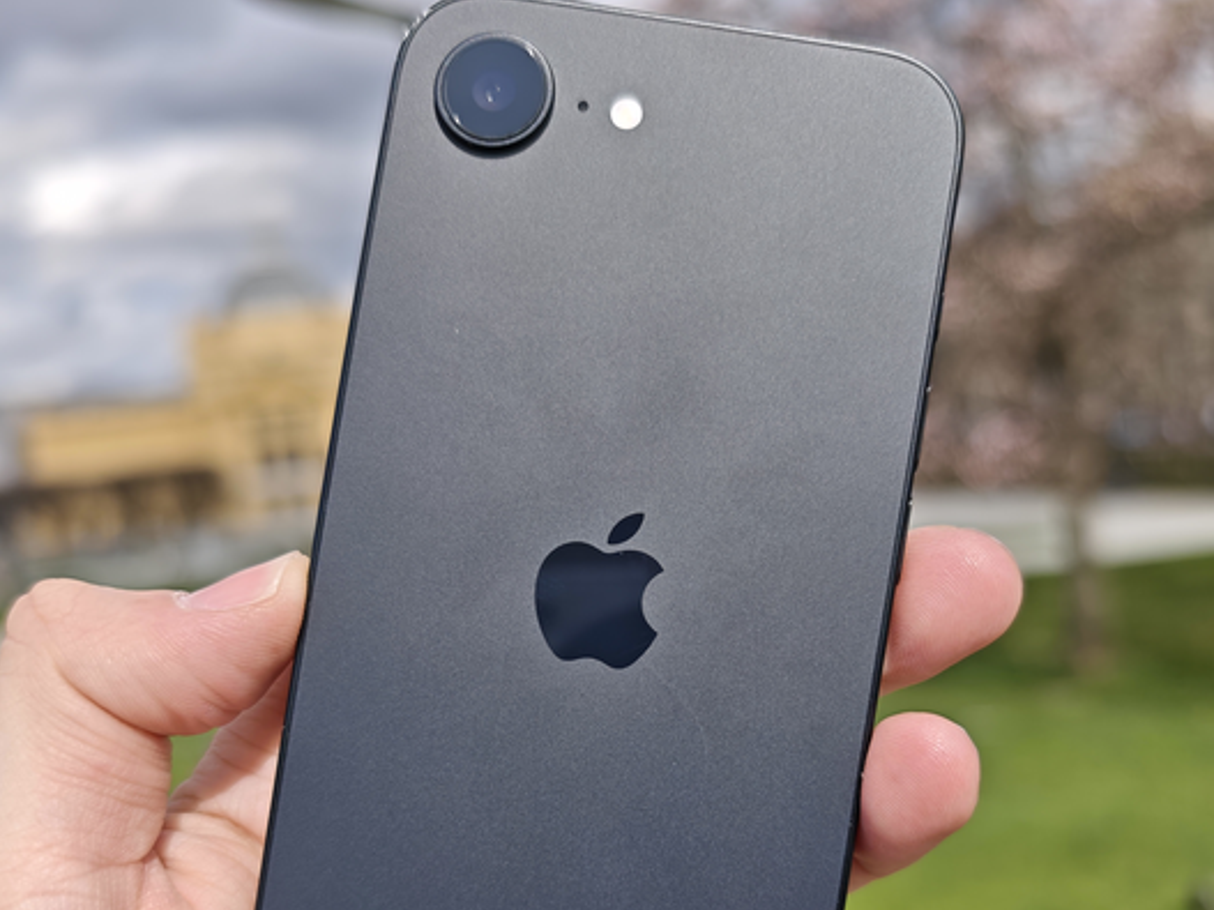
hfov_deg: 45.7
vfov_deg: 34.5
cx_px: 668
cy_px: 660
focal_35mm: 41
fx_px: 1438
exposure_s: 1/2164
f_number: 1.63
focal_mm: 8.72
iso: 50
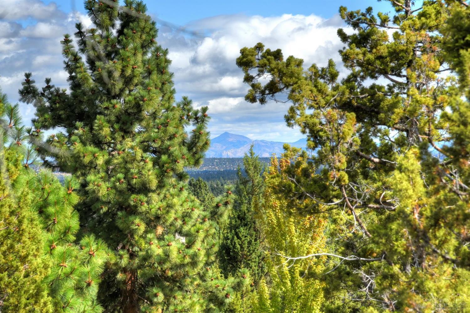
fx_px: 1567
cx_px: 235
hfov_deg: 17.1
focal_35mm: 120
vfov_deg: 11.4
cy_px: 156
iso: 200
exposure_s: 1/640
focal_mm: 120
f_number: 9
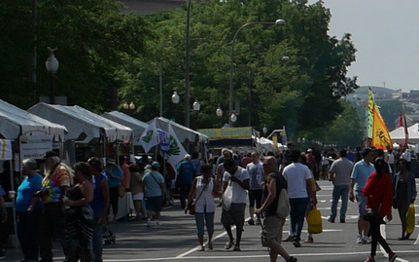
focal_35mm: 234
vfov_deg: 5.6
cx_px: 604
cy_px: 146
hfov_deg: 8.8
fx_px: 2671
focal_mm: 19
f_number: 7.1
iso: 200
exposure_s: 1/1250
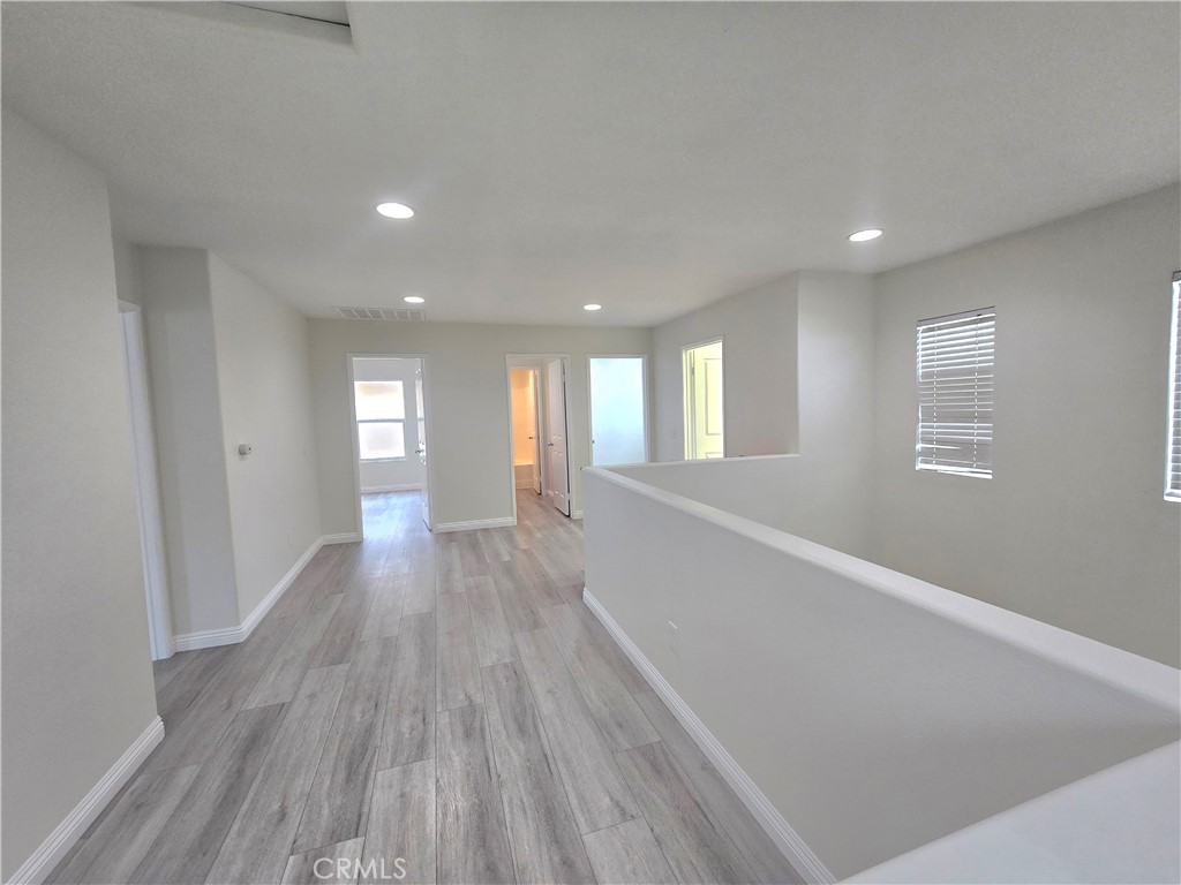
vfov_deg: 89.9
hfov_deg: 106.2
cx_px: 590
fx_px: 444
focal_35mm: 13
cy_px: 442
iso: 160
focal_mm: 2.2
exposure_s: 1/60.2
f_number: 2.2
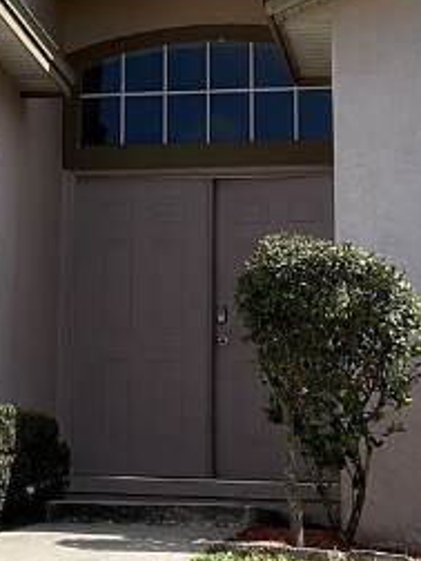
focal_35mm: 118
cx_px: -51
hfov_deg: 12.3
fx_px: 1913
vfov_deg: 16.6
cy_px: 114
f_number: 1.8
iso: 16
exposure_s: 1/1984
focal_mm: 3
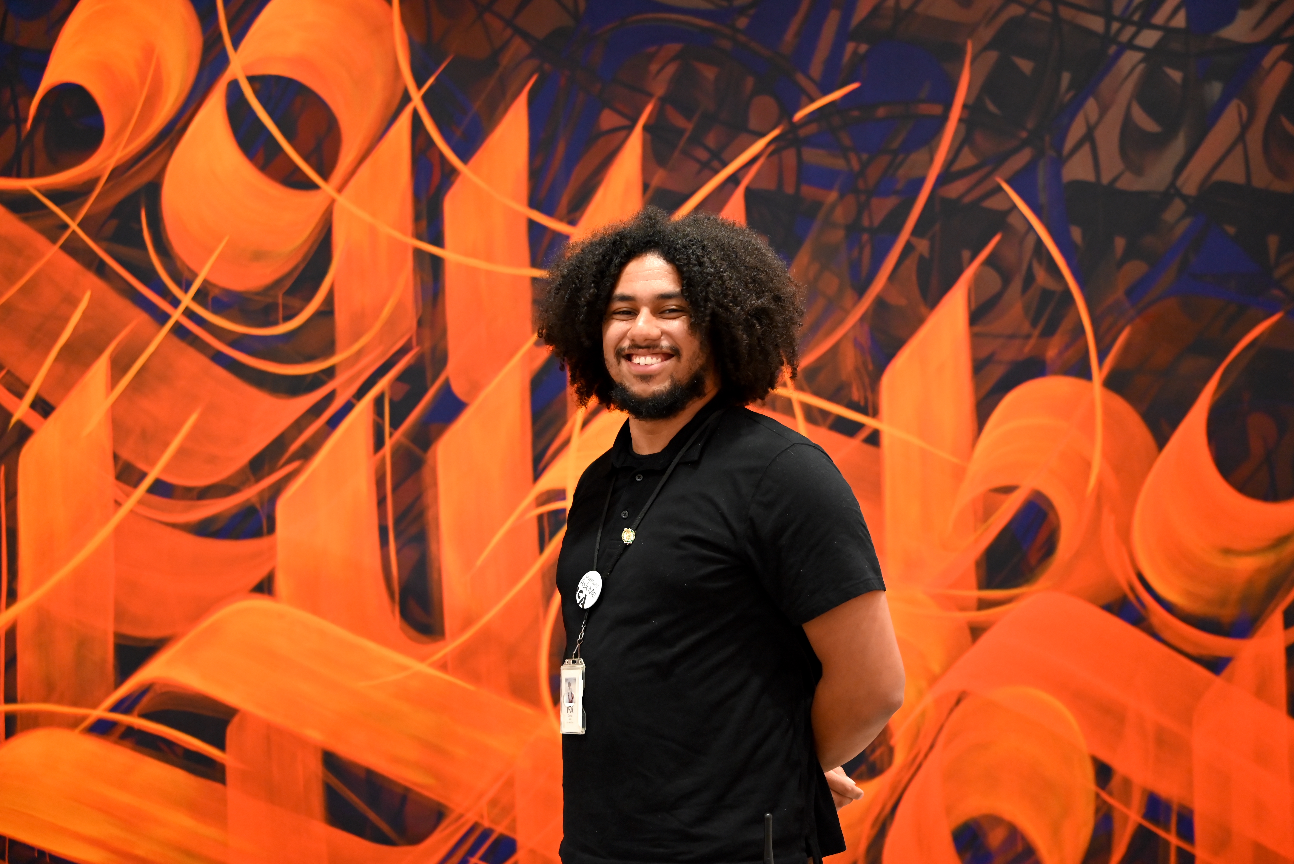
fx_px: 1366
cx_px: 647
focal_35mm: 38
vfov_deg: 35.1
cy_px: 432
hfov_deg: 50.7
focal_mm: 38
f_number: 2.8
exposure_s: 1/80
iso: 3200
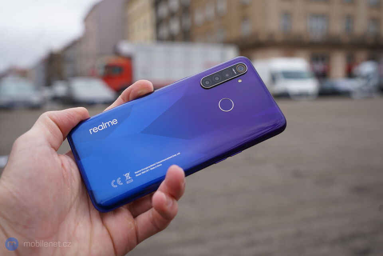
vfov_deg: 35.9
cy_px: 128
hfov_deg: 51.9
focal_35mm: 37
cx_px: 192
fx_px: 394
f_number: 4.5
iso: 100
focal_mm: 37
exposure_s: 1/200
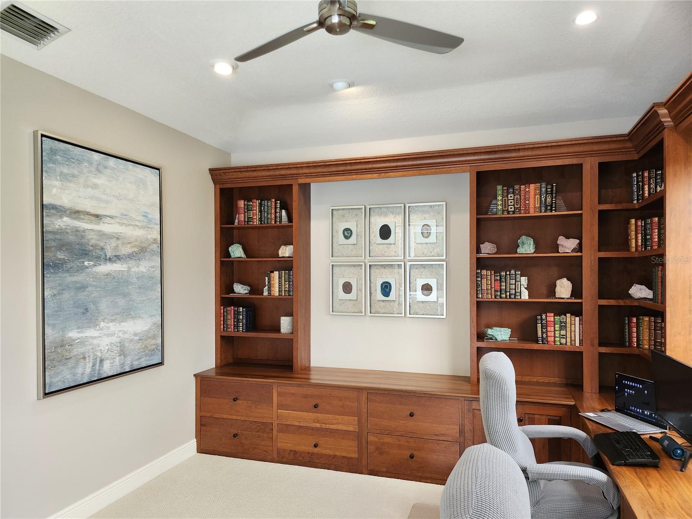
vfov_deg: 56.8
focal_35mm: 24
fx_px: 480
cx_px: 346
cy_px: 260
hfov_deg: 71.6
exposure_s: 1/120
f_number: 1.8
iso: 250
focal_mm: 5
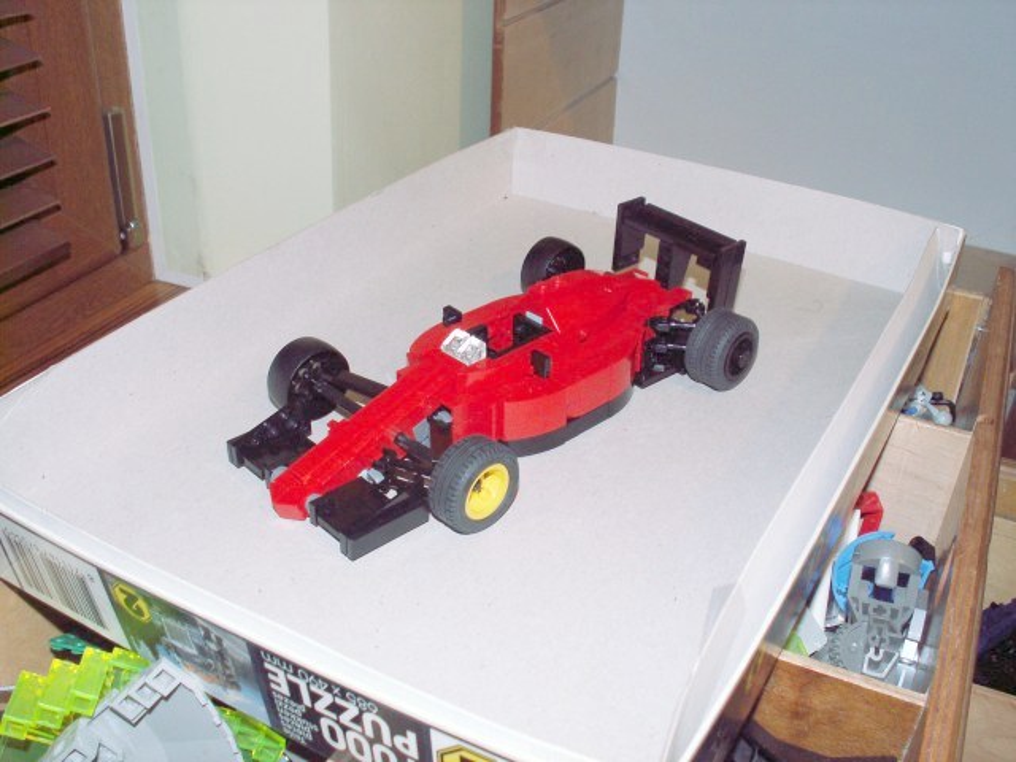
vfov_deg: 40.7
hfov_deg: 52.6
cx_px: 508
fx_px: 1027
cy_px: 381
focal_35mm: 35
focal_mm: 5.86
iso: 100
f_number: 3.2
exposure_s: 1/6
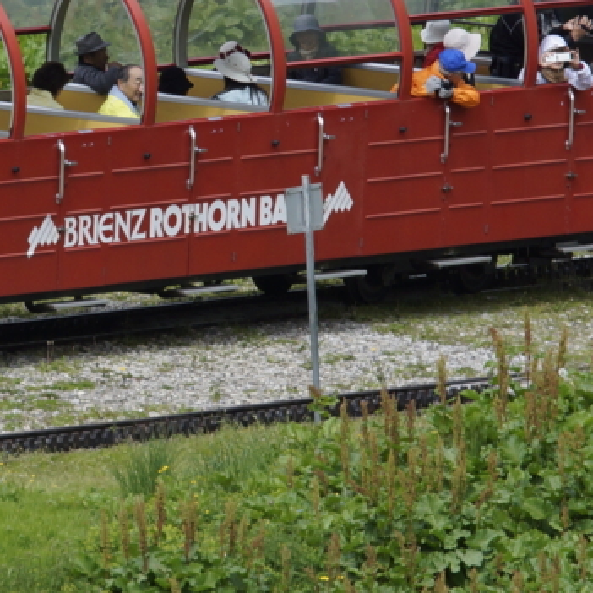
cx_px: -68
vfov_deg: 1.6
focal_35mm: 1116
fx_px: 21630
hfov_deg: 1.6
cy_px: 171
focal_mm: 150
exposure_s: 1/320
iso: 100
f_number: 5.6
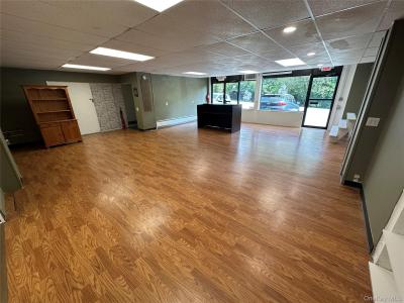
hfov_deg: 102.1
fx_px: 163
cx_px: 202
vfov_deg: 85.7
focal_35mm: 14
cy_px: 152
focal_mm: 2.22
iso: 125
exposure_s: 1/120
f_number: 2.2
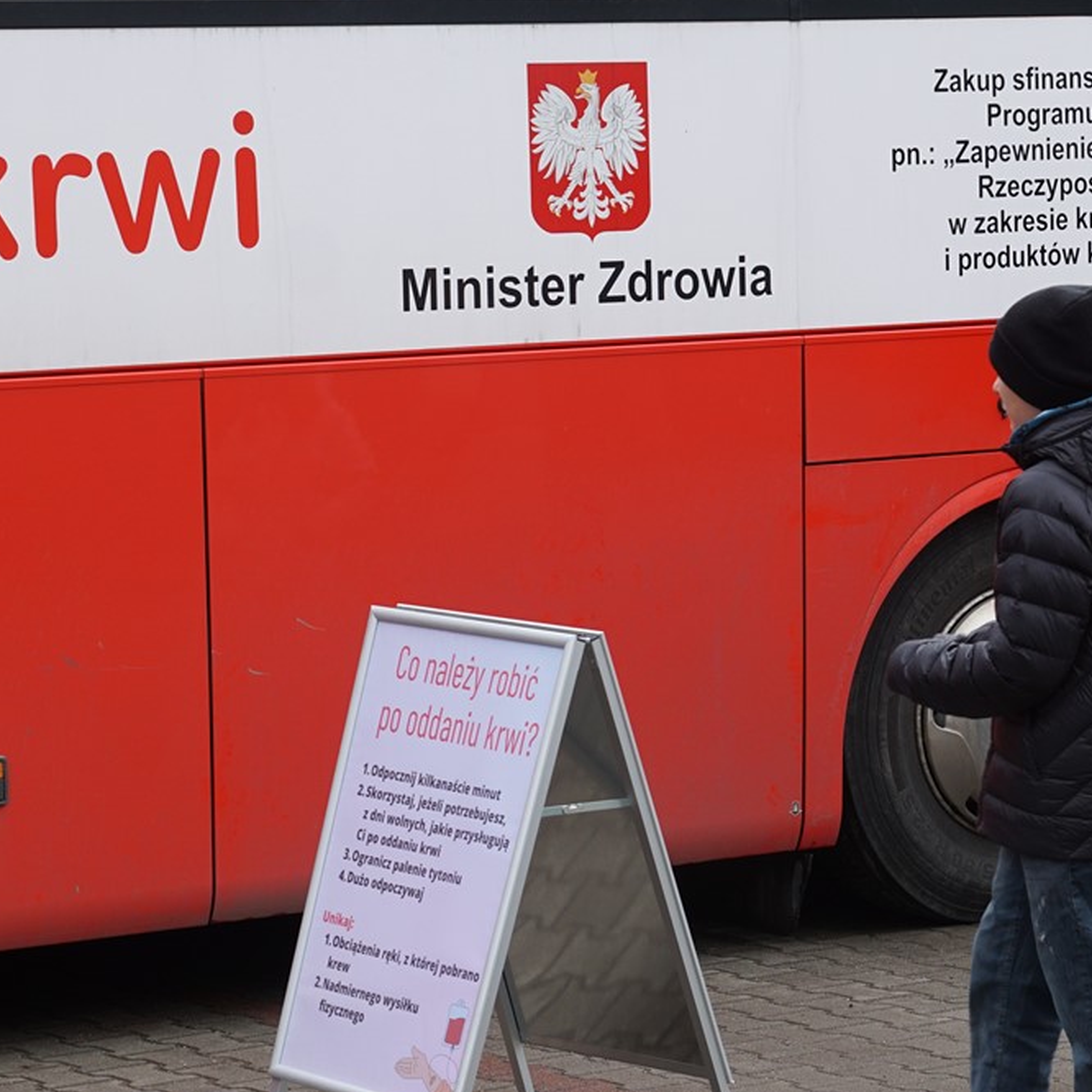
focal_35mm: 98
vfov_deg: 17.7
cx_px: 551
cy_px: 548
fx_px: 3498
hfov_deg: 17.7
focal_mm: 50
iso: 100
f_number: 5
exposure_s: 1/250
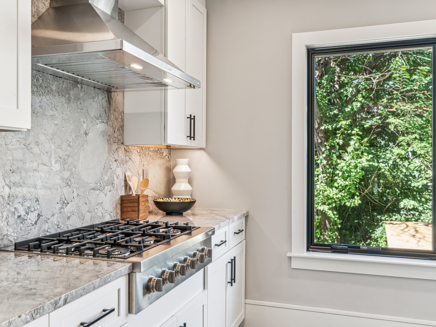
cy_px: 165
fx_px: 428
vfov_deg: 41.8
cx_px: 187
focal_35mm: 34
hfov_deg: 53.8
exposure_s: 1/1.67
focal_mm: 31
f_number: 18
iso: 250
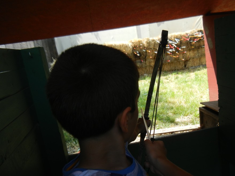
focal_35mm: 35
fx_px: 238
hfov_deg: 52.5
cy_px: 102
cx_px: 132
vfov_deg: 40.6
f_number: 3.5
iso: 160
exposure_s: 1/351
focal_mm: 5.4
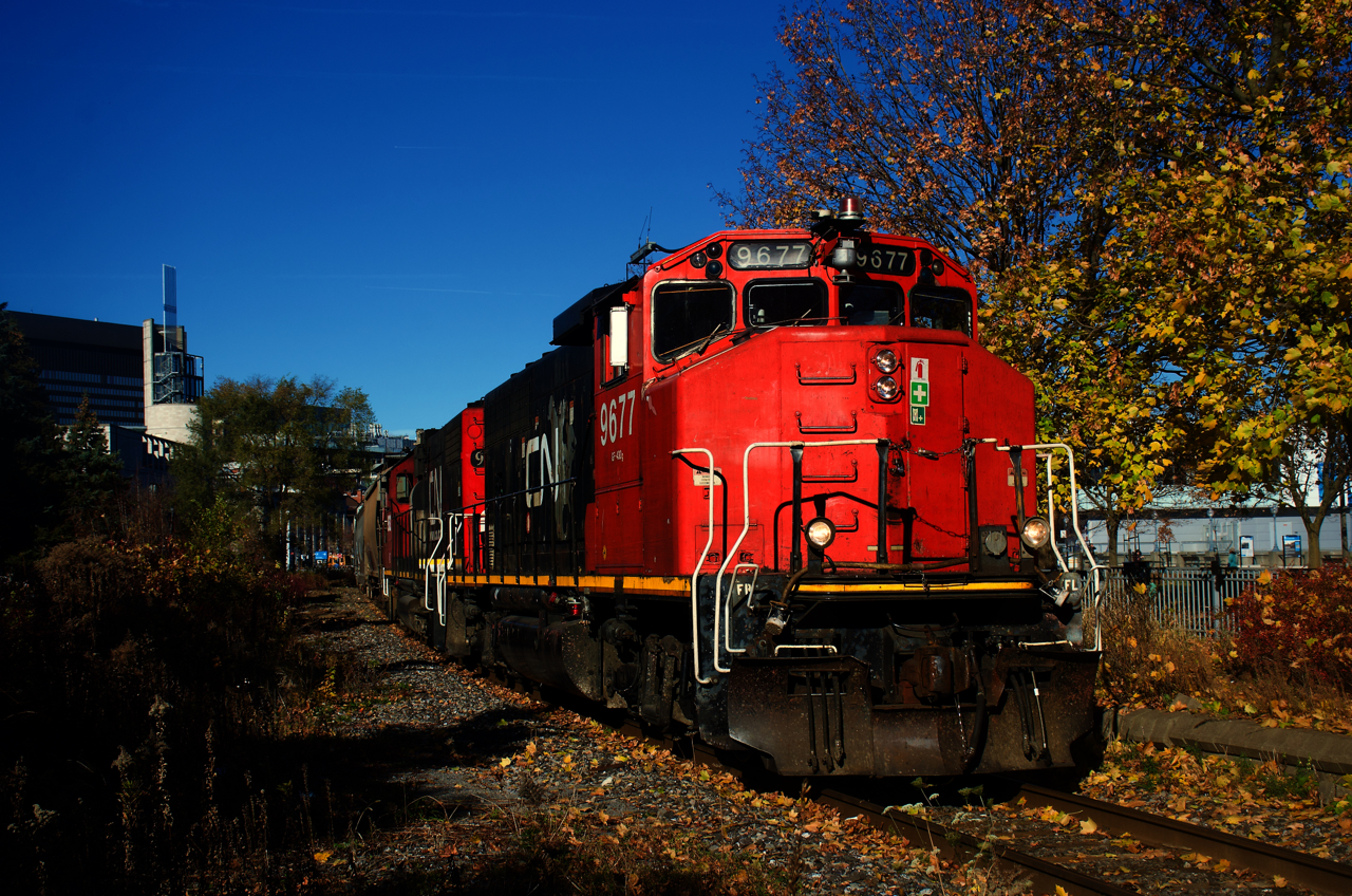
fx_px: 1799
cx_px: 676
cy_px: 448
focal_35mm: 48
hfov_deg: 41.2
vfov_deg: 28.0
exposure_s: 1/800
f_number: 8
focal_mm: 32
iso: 200
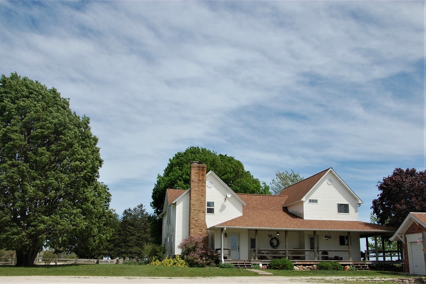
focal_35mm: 34
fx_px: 408
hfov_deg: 55.1
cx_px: 213
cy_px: 142
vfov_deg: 38.4
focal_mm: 23
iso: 200
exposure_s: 1/400
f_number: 10
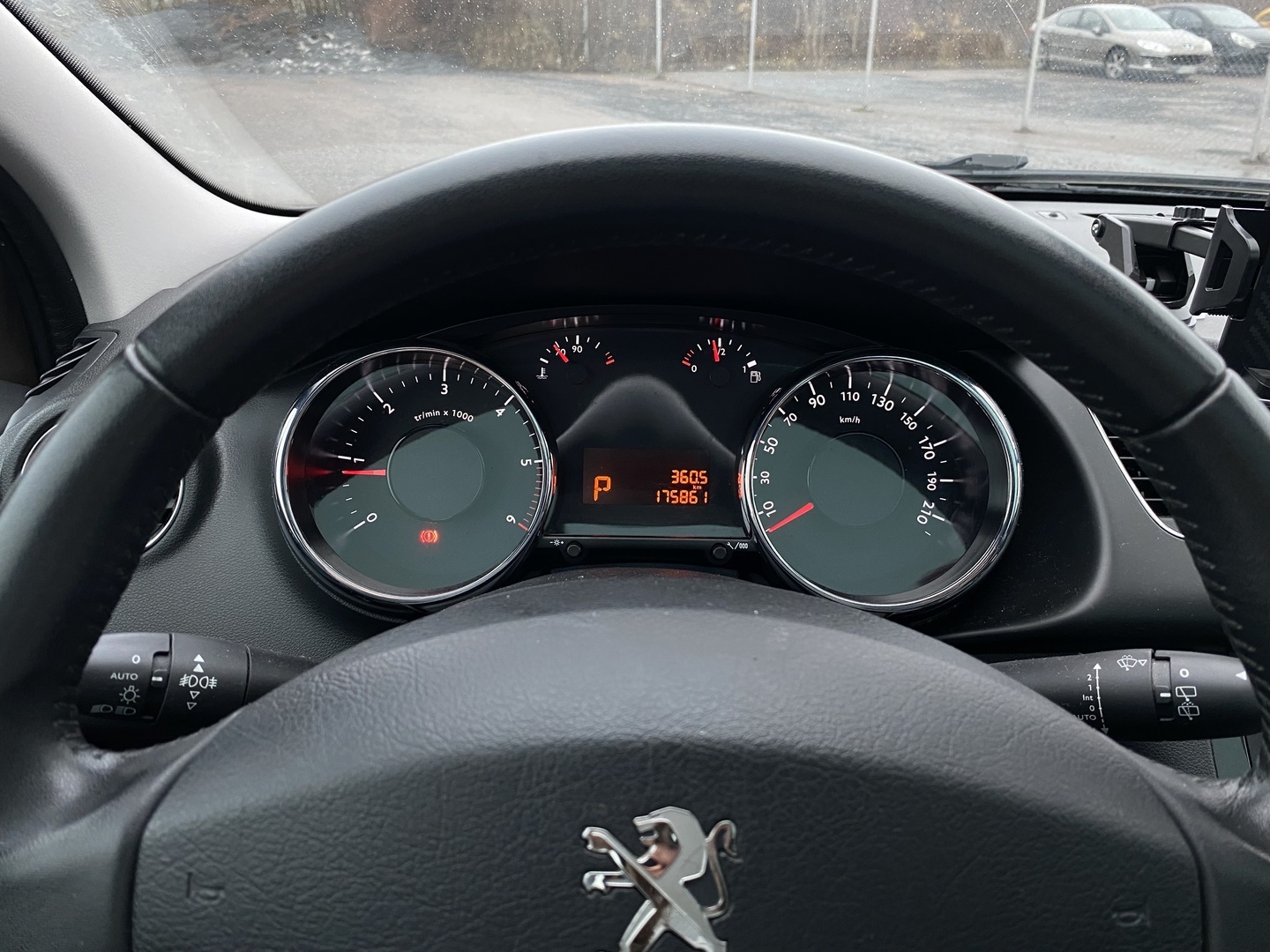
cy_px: 476
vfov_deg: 53.1
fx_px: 954
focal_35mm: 26
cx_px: 635
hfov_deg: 67.3
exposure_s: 1/60
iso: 125
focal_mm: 4.25
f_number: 1.8
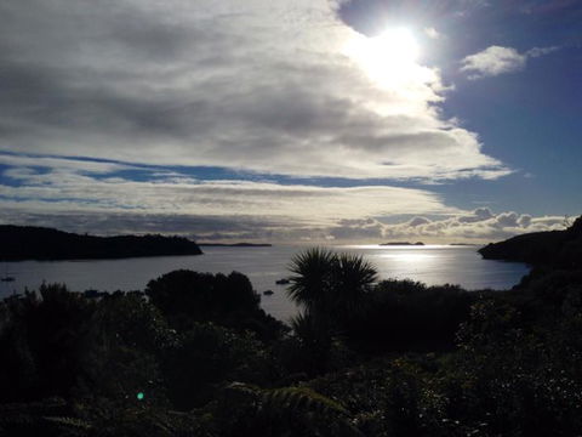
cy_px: 218
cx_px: 291
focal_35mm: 33
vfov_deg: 42.9
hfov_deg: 55.4
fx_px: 555
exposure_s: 1/13699
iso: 50
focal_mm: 4.12
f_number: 2.4
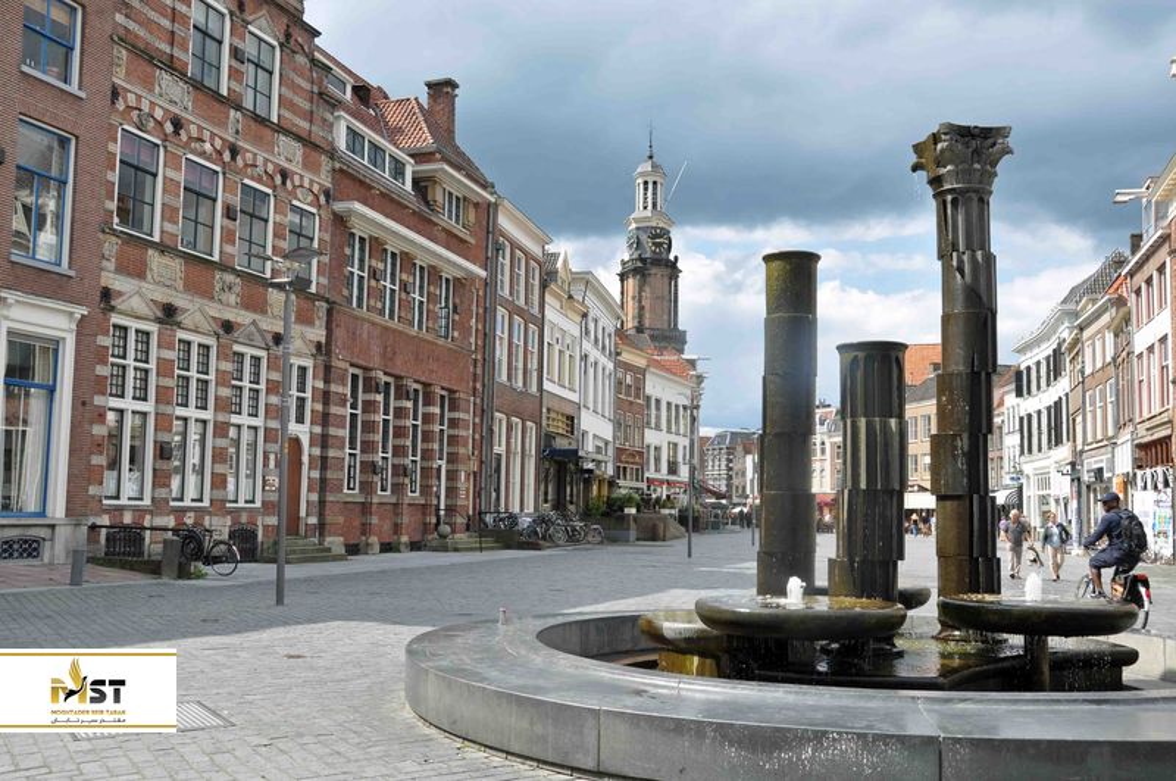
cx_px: 588
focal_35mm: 33
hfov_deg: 57.3
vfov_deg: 39.9
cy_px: 390
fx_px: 1076
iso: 200
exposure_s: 1/125
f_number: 11
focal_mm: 22
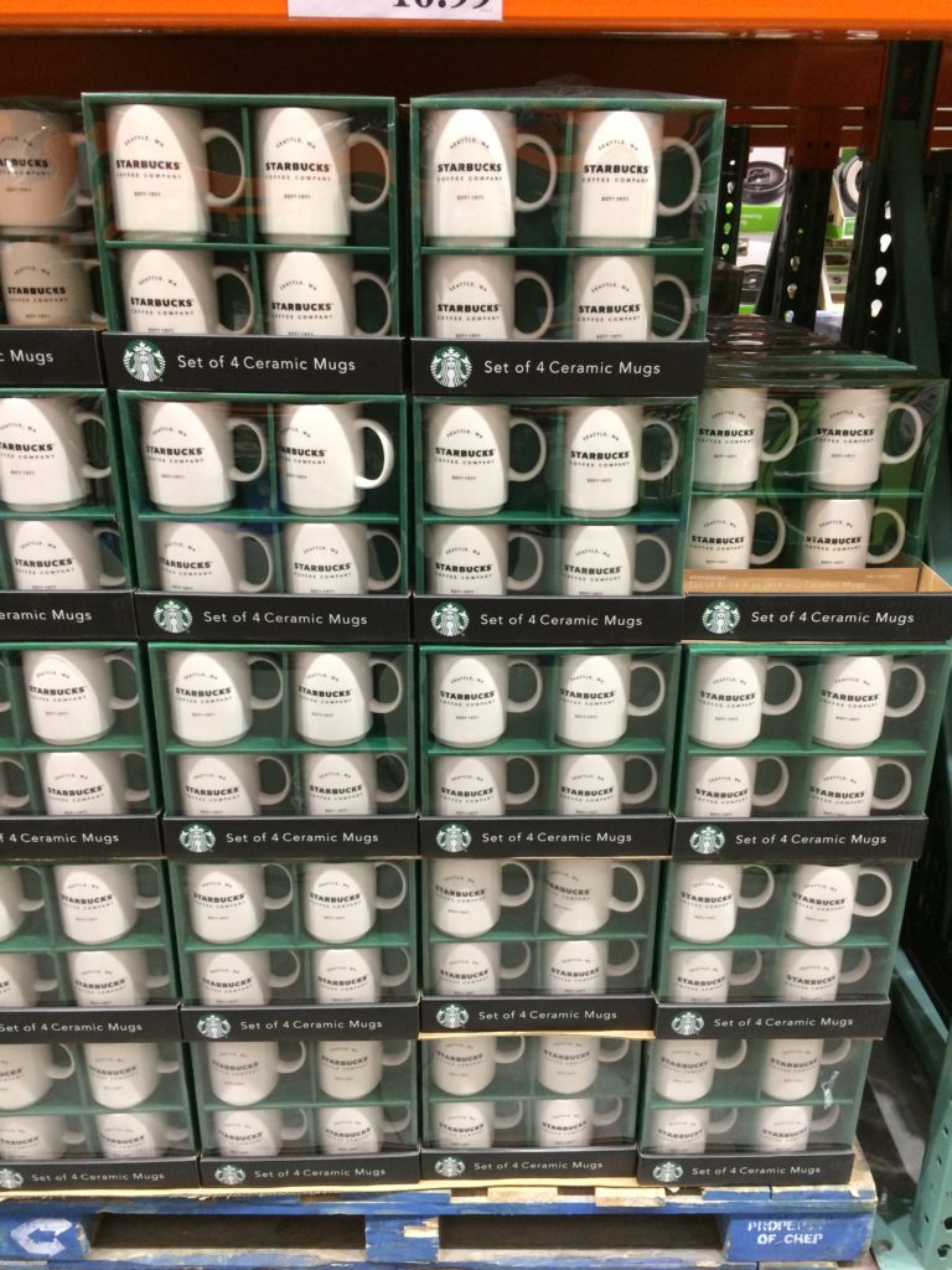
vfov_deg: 61.7
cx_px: 476
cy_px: 635
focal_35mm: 29
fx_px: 1063
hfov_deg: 48.2
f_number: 2.2
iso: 250
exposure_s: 1/33
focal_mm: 4.15
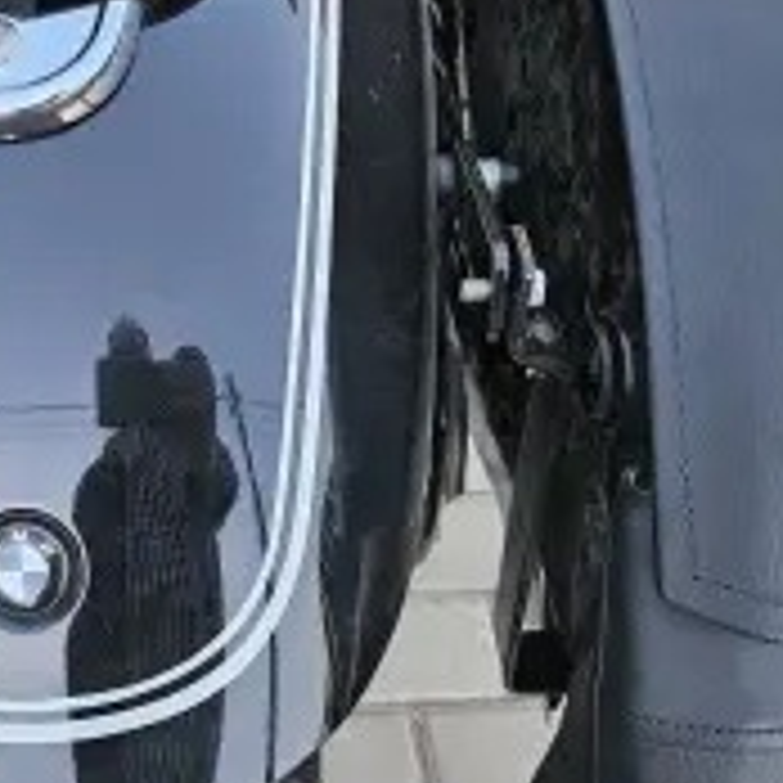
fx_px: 1075
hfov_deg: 38.7
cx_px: 171
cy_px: 378
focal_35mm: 42
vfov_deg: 40.0
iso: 500
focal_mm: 5.4
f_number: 1.8
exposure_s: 1/33
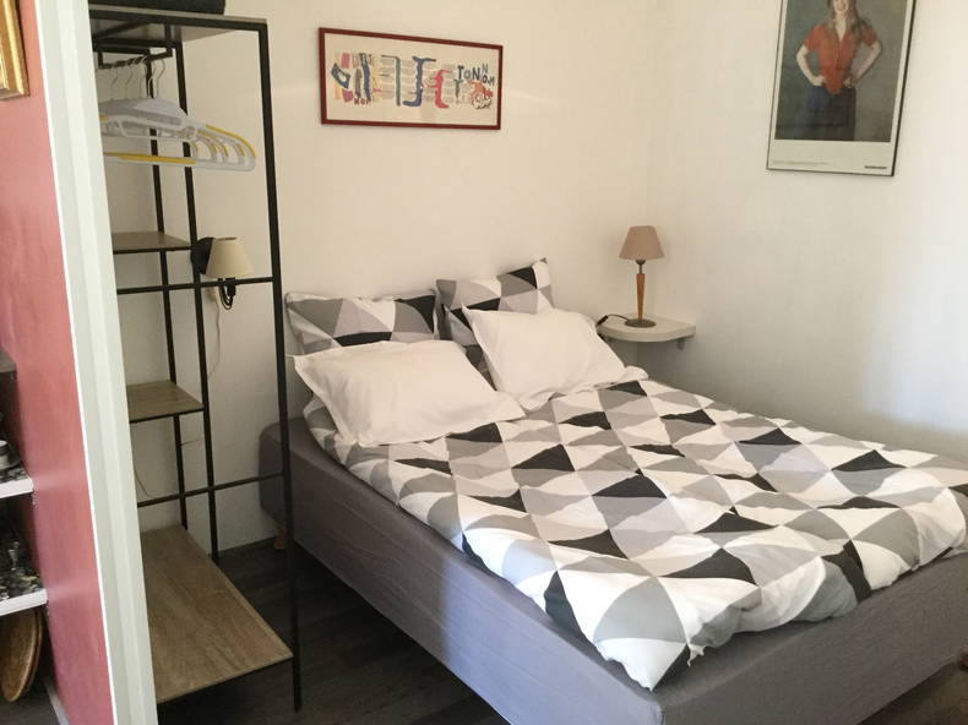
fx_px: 867
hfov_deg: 58.4
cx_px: 484
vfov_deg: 45.4
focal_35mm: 31
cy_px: 362
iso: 200
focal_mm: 3.3
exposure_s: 1/33
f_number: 2.4
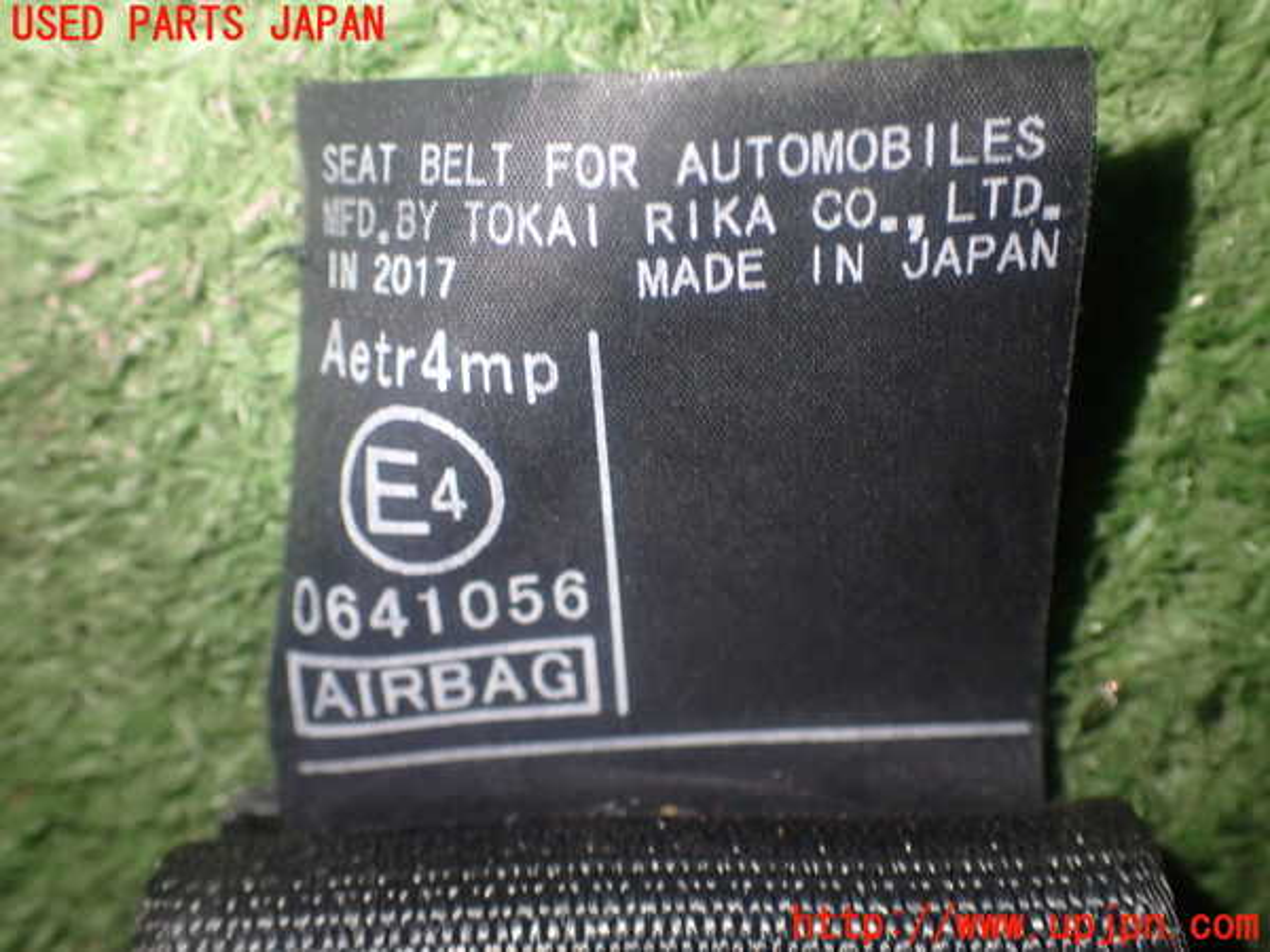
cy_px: 476
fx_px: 1394
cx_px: 635
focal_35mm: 38
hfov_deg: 49.0
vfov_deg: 37.7
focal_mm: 6.83
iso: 320
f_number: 2.7
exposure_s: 1/40
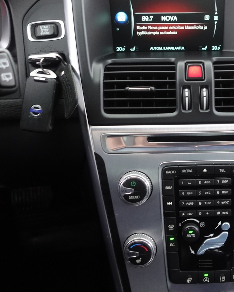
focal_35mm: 39
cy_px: 130
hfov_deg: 36.9
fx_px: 338
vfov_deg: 46.8
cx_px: 187
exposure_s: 1/10
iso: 800
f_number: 1.8
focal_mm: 9.4
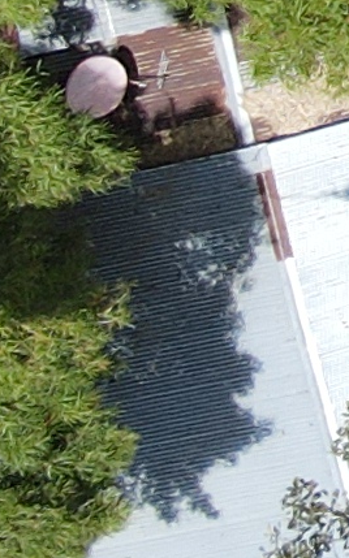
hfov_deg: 4.3
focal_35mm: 237
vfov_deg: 8.0
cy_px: -890
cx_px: 2158
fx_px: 3608
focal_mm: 4.5
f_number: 2.8
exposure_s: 1/400
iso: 100
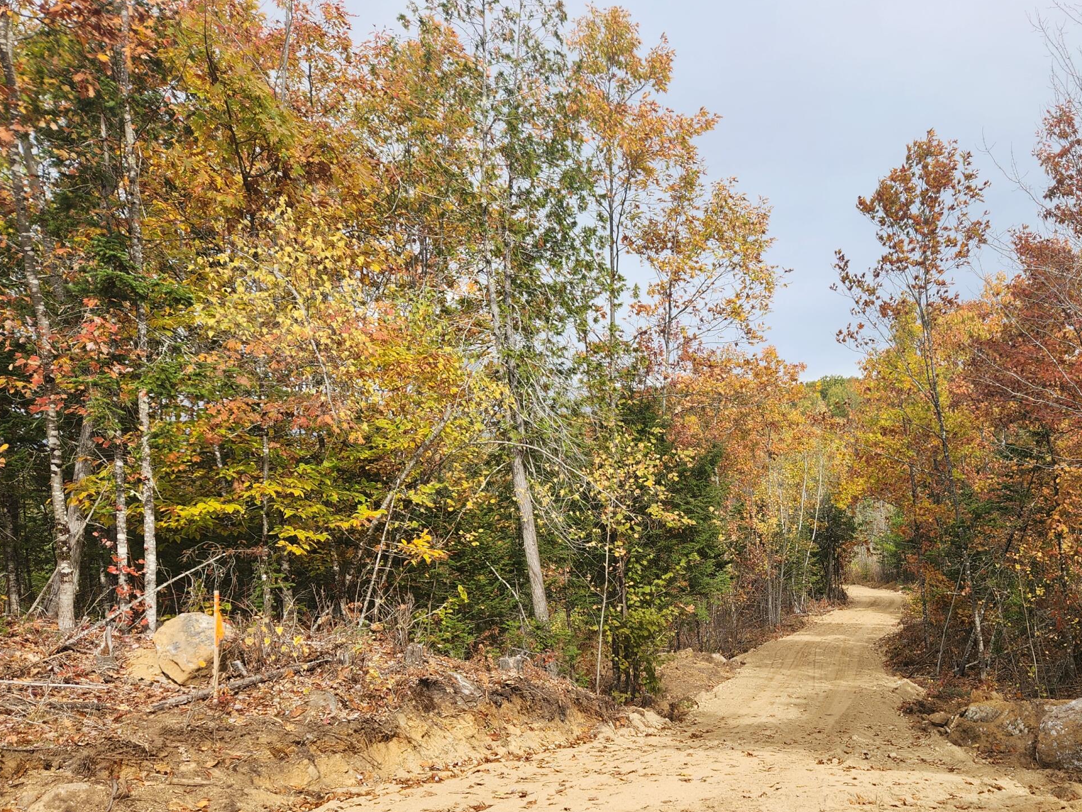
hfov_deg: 49.1
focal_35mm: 36
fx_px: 1125
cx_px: 823
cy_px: 596
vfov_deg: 38.8
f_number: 1.8
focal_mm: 5.4
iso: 20
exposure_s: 1/738
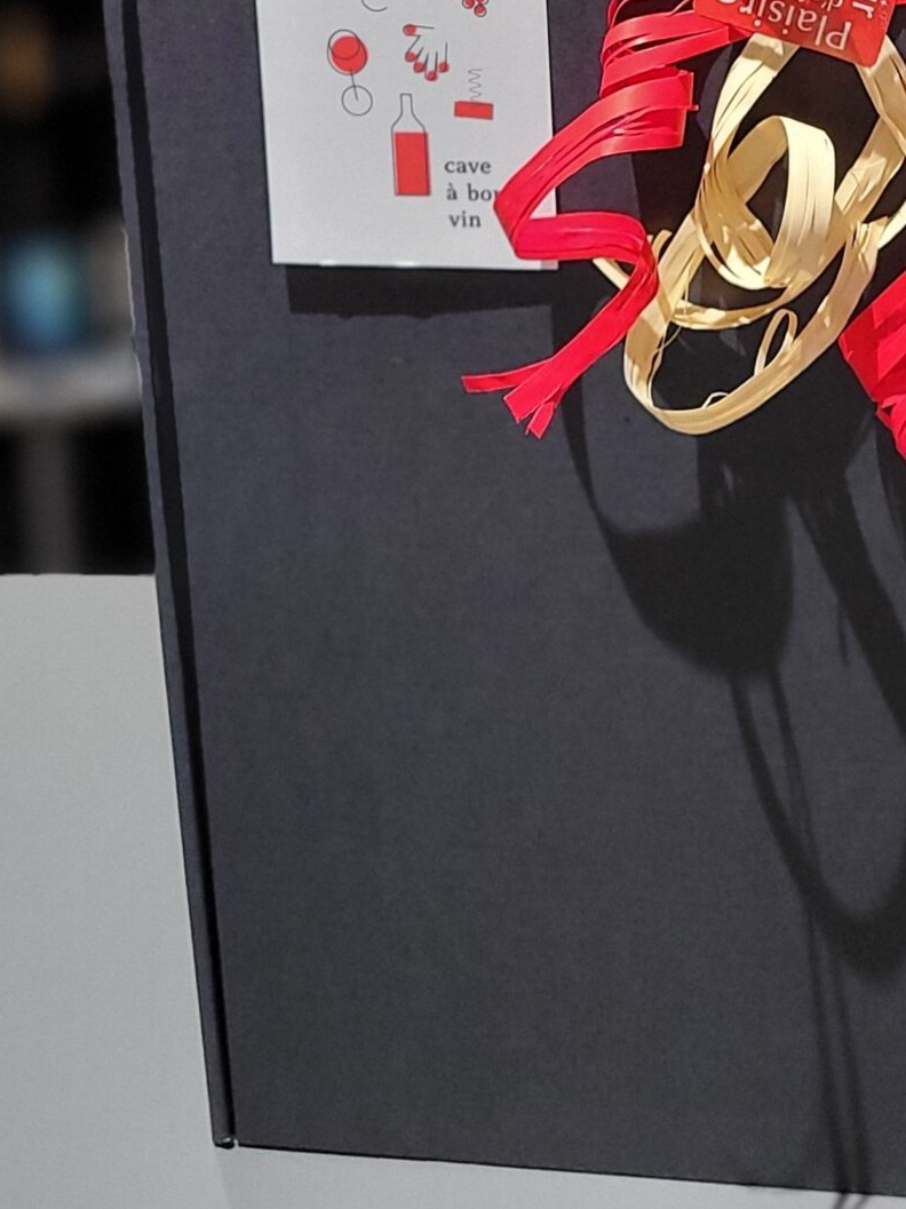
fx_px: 2200
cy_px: -245
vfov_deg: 27.1
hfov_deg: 22.8
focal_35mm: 63
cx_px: 781
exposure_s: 1/33
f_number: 1.8
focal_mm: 5.4
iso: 400
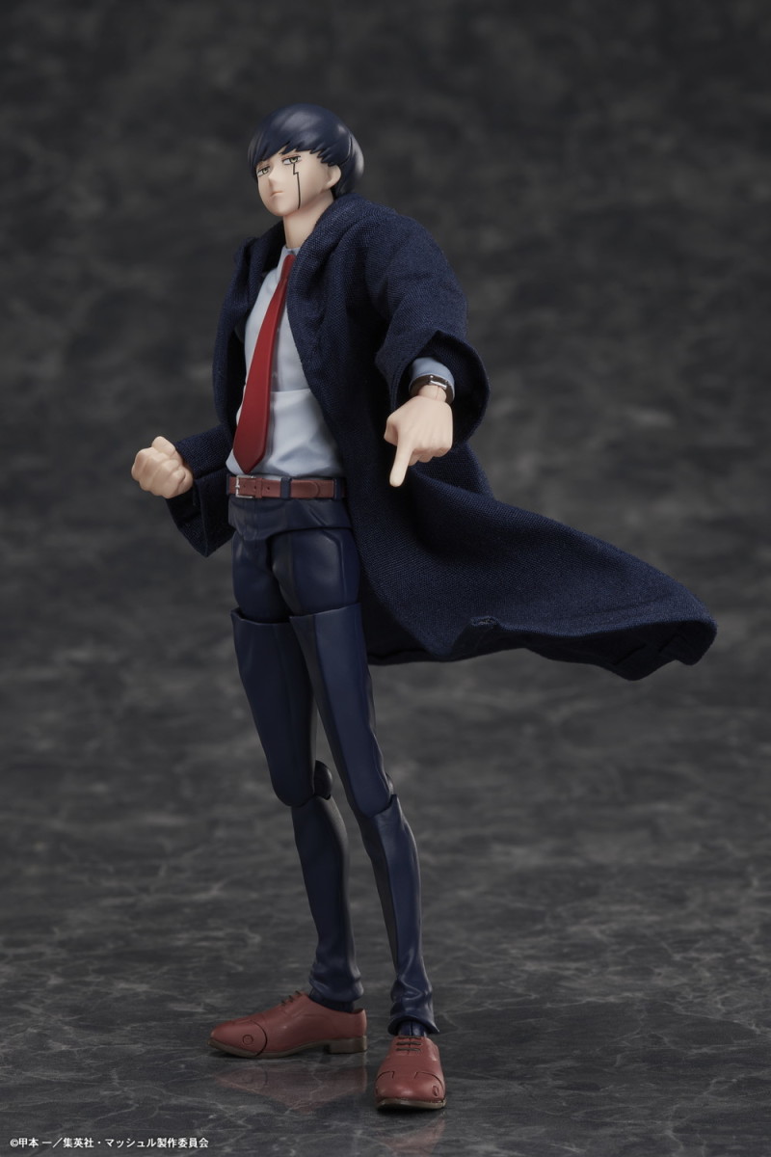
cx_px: 386
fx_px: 3212
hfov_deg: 13.7
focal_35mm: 100
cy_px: 578
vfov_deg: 20.4
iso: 100
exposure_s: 1/125
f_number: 18
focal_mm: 100
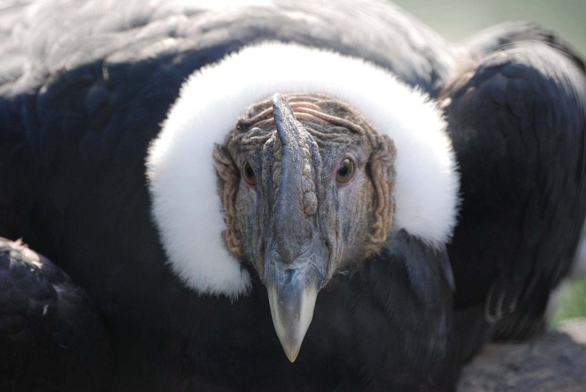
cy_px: 196
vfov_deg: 5.4
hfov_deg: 8.1
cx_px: 293
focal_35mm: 255
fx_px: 4156
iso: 400
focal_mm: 170
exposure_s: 1/250
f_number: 4.8
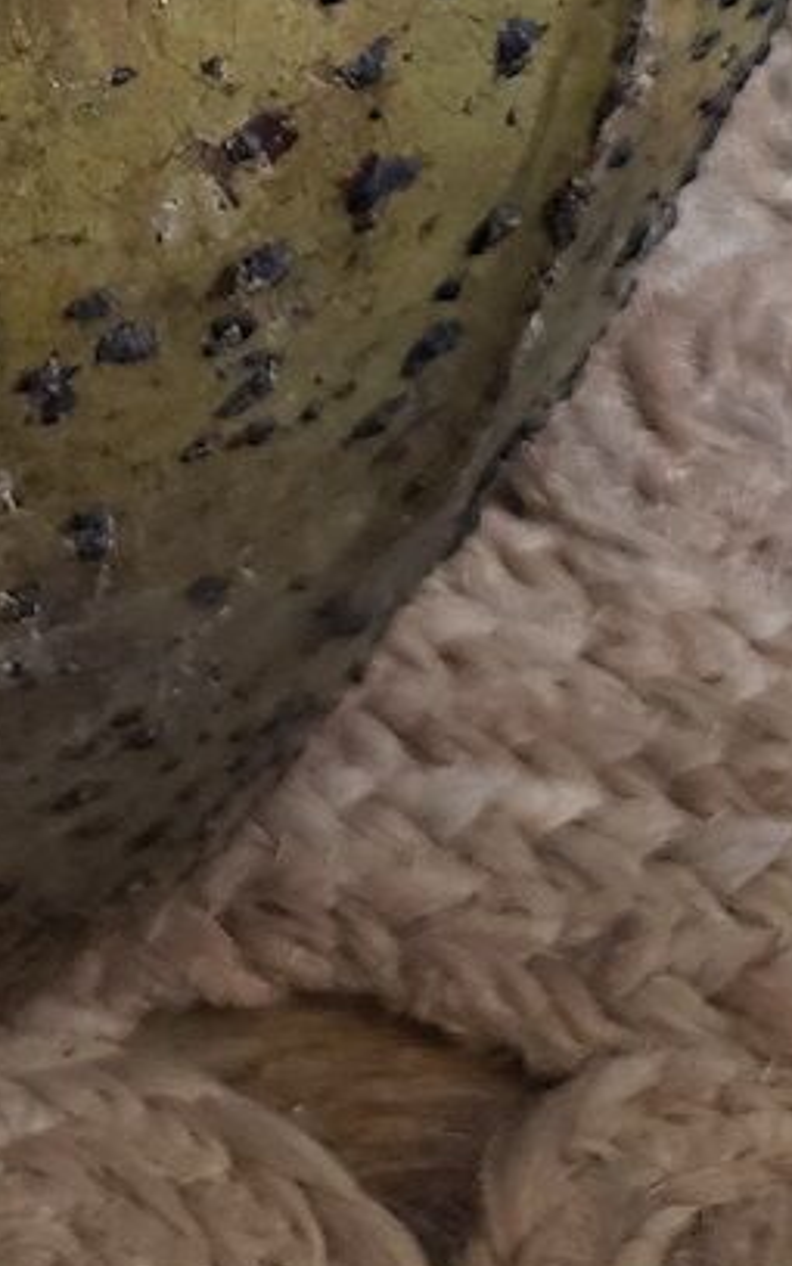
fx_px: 3108
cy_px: -743
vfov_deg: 19.4
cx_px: -360
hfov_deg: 13.7
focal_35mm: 90
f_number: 1.5
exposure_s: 1/33
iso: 250
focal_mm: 4.3
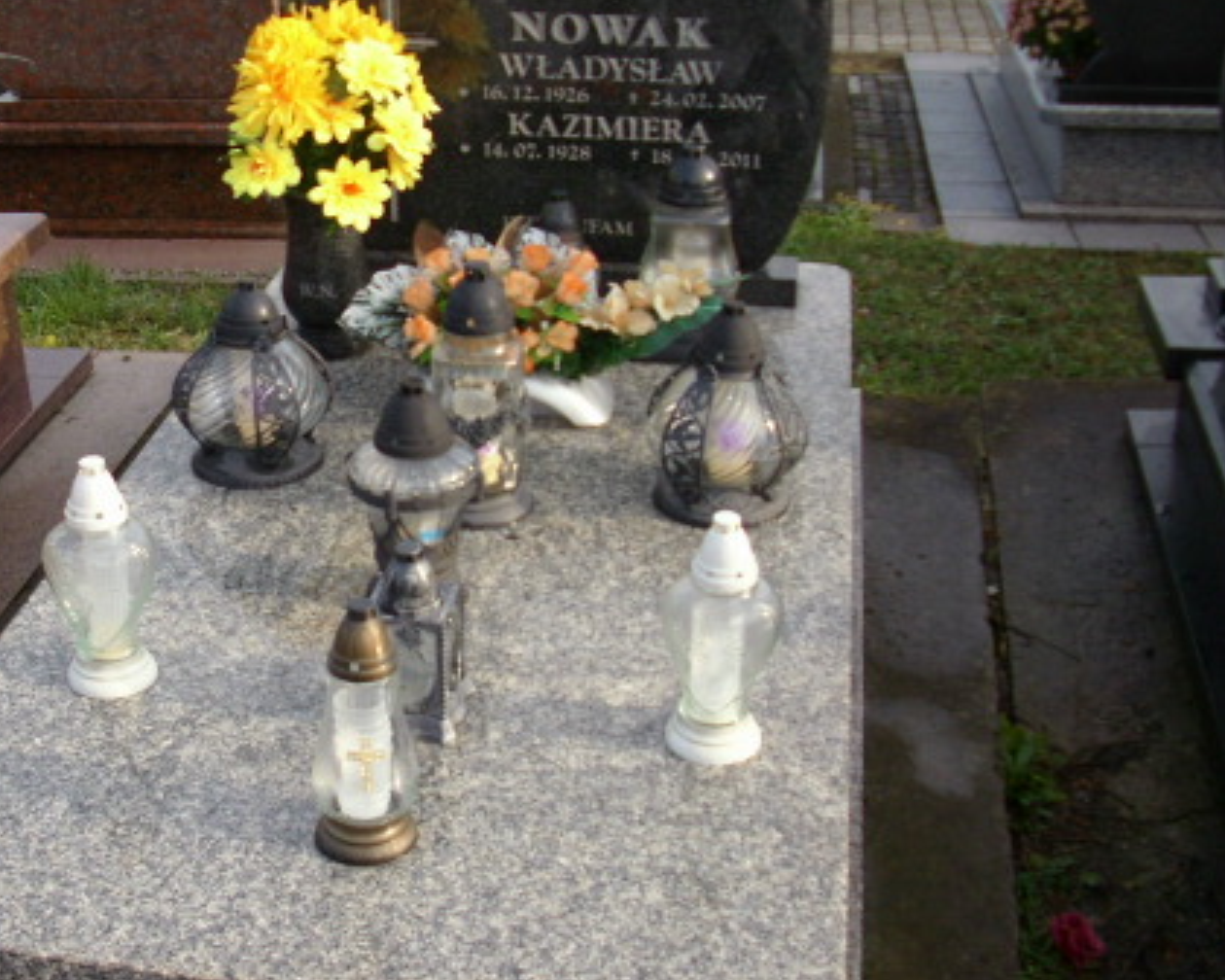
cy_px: 475
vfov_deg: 27.6
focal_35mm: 55
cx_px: 470
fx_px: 1994
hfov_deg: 34.0
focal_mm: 6.2
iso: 50
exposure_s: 1/402
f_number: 2.8
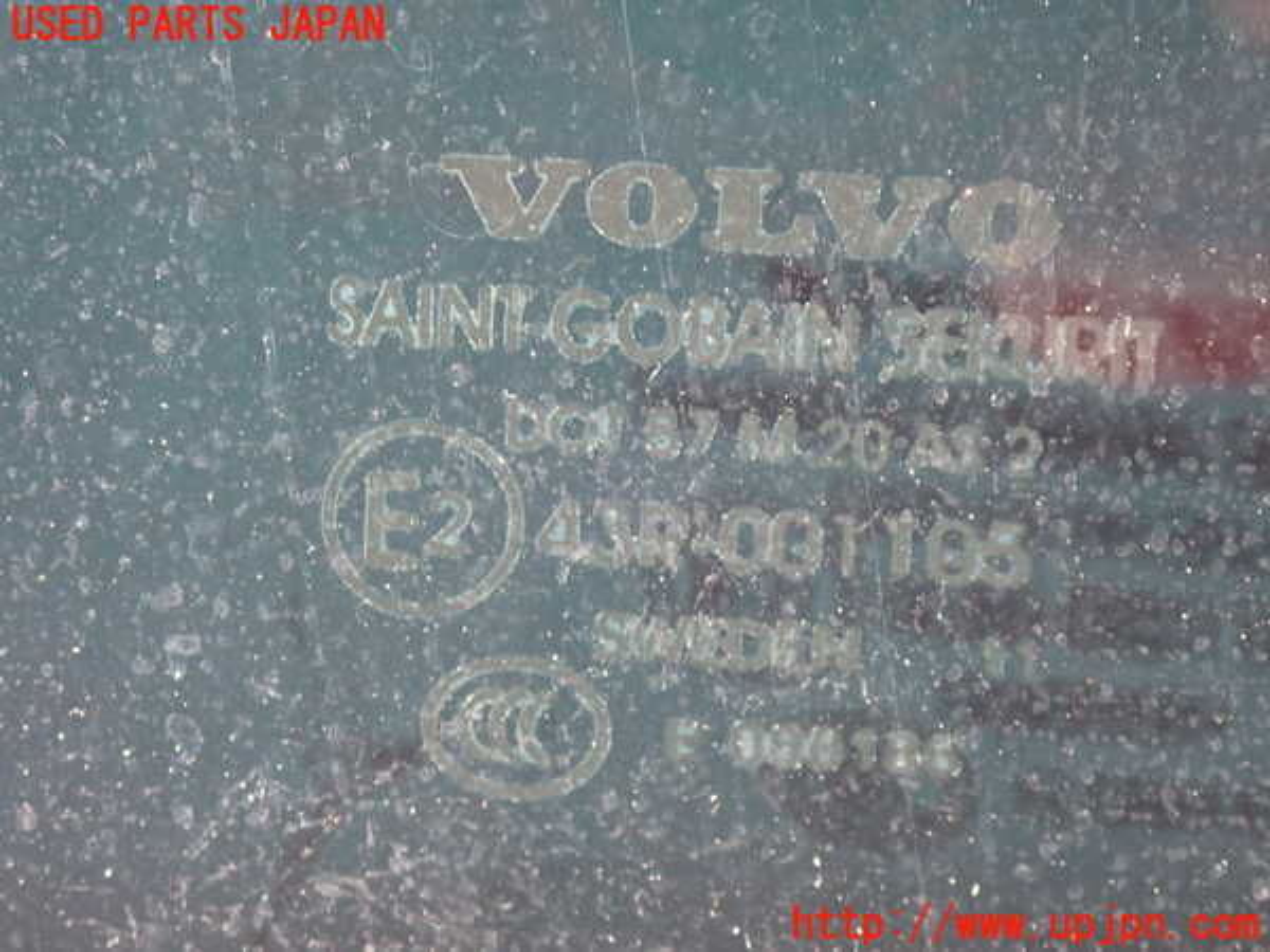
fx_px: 3669
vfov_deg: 14.8
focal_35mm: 100
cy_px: 476
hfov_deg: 19.6
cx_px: 635
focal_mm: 18
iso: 500
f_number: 4.9
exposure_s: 1/100
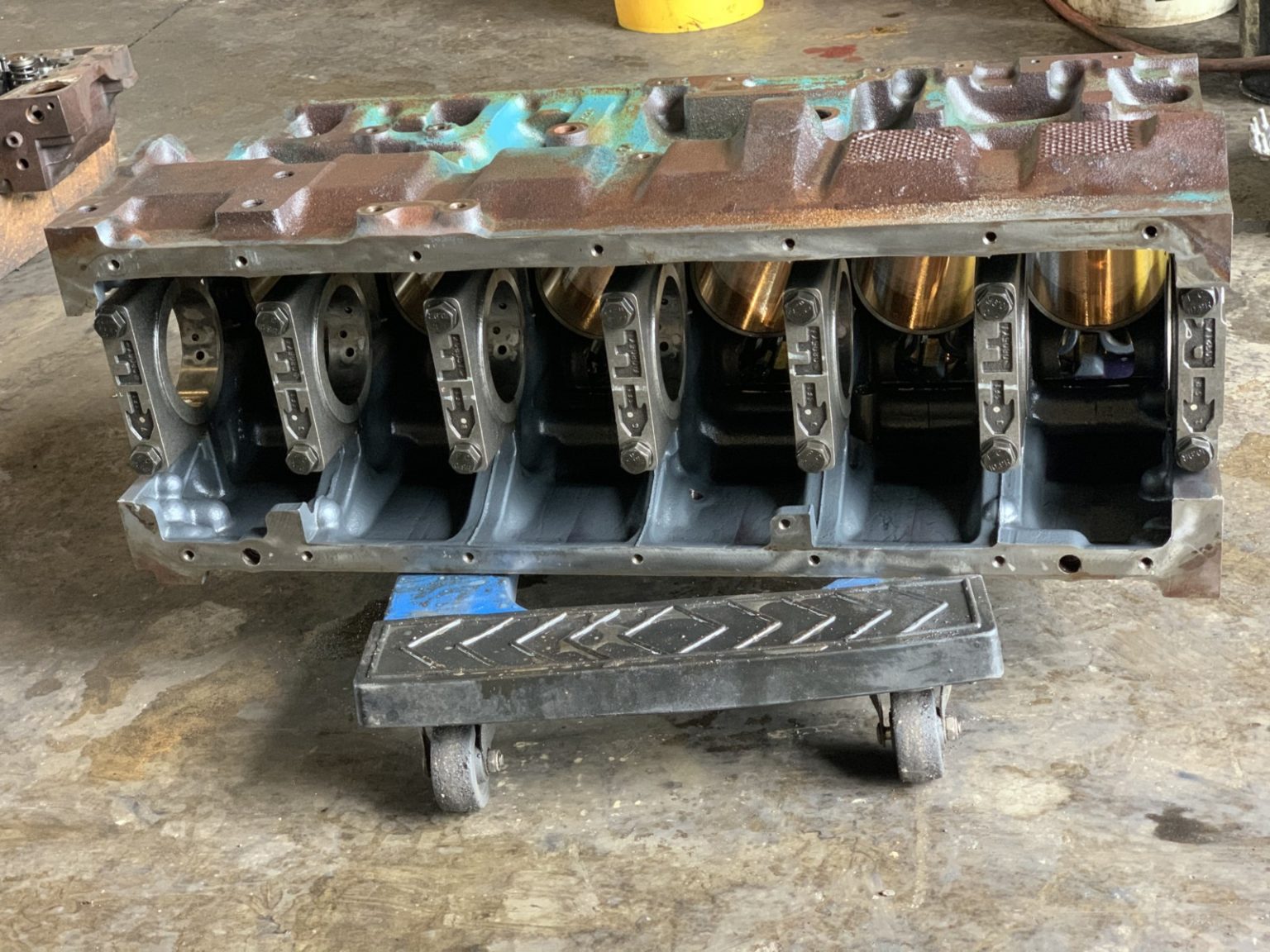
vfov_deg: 28.0
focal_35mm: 52
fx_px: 1908
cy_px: 476
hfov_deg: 36.8
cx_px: 635
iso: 320
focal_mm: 6
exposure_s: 1/60
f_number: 2.4
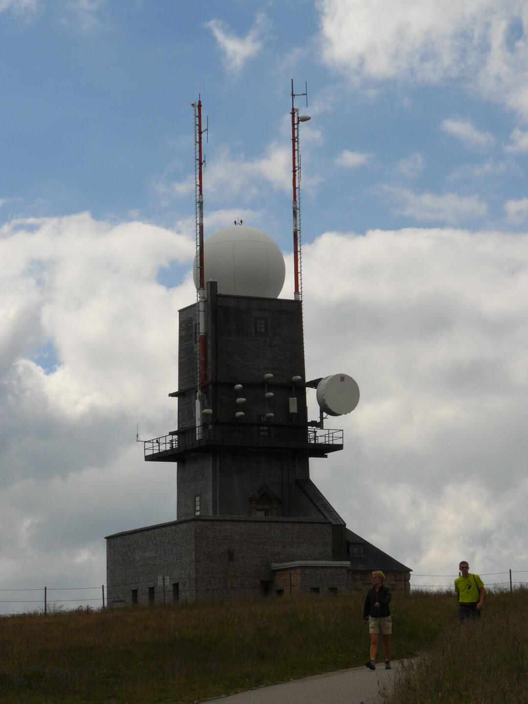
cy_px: 352
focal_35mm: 104
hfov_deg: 14.2
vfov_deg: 18.9
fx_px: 2115
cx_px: 264
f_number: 8
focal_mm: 17.3
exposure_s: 1/400
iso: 100
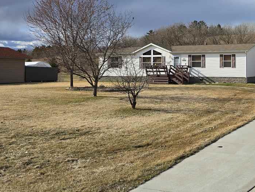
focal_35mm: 42
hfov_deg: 41.9
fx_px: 309
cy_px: 58
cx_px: 219
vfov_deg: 33.9
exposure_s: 1/1005
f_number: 1.7
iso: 12
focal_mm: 6.3
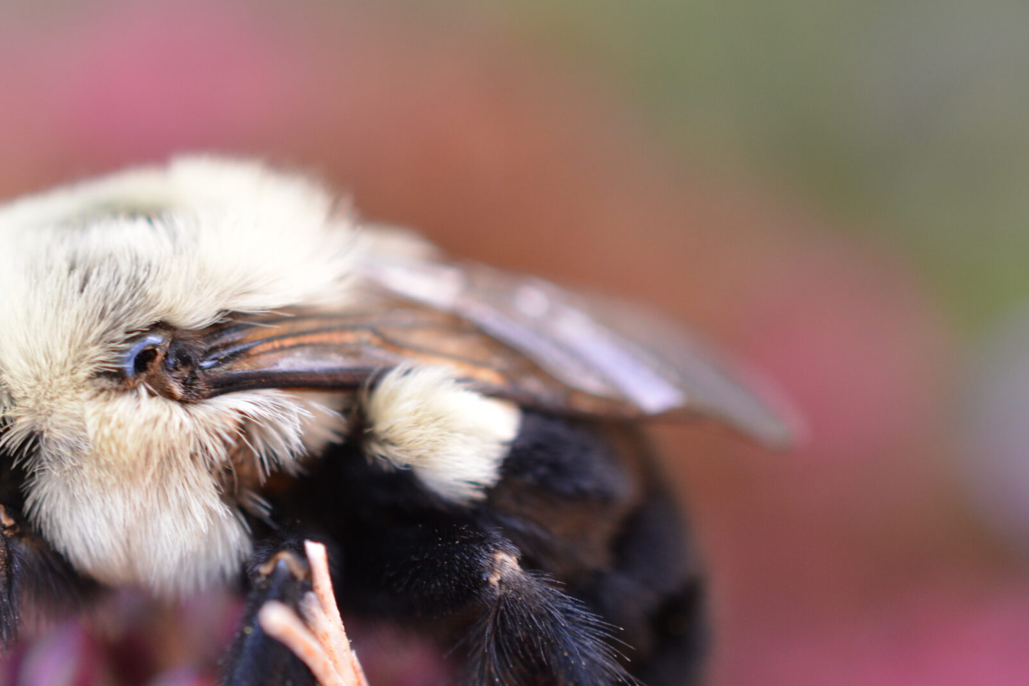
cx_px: 282
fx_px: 2744
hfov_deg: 21.1
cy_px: 385
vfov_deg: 14.3
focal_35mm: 96
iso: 400
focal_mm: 40
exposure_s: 1/60
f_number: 6.3
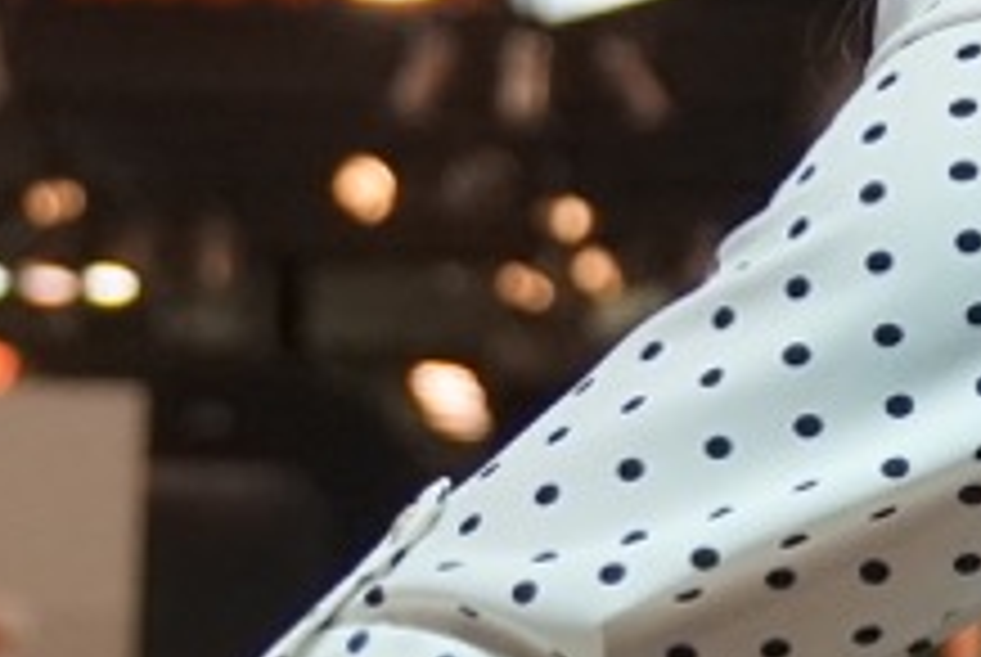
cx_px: 1917
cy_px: -58
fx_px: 12006
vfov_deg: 3.1
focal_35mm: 440
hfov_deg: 4.6
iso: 1600
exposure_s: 1/160
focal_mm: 50
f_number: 5
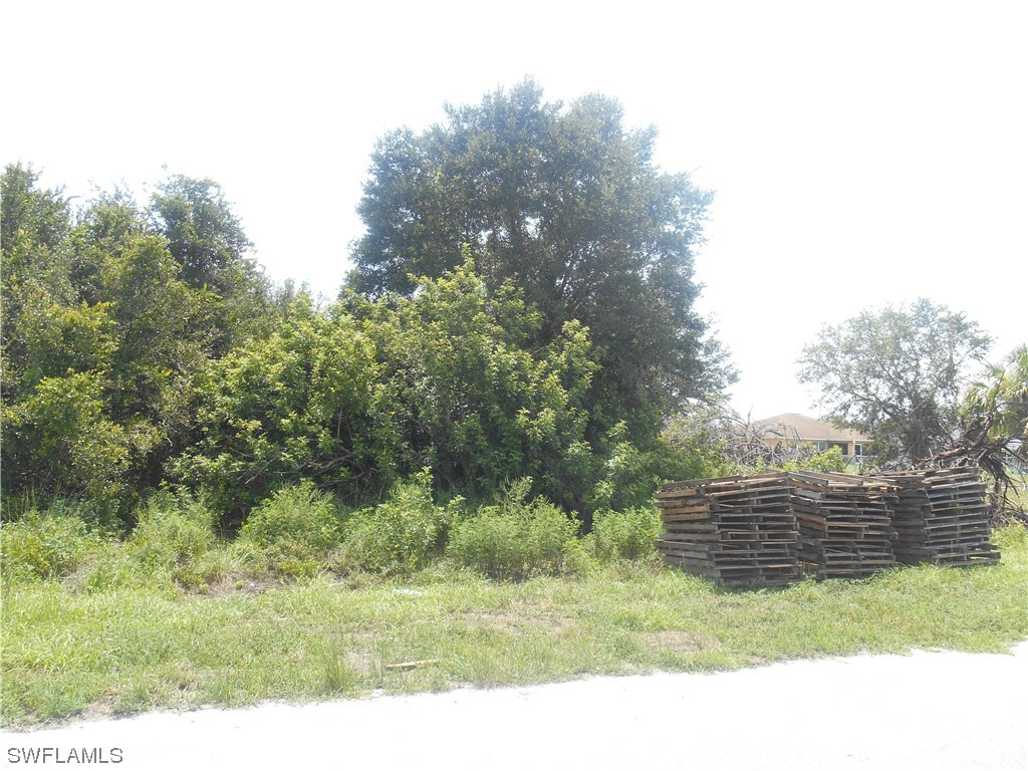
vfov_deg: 53.1
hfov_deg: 67.3
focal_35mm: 26
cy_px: 386
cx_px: 514
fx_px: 772
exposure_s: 1/200
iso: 80
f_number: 3.4
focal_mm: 4.7
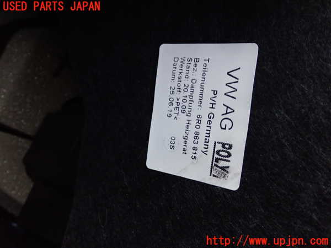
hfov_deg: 51.4
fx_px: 344
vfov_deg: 39.7
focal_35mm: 36
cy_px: 124
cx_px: 166
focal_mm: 6.37
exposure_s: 1/20
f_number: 2.5
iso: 800
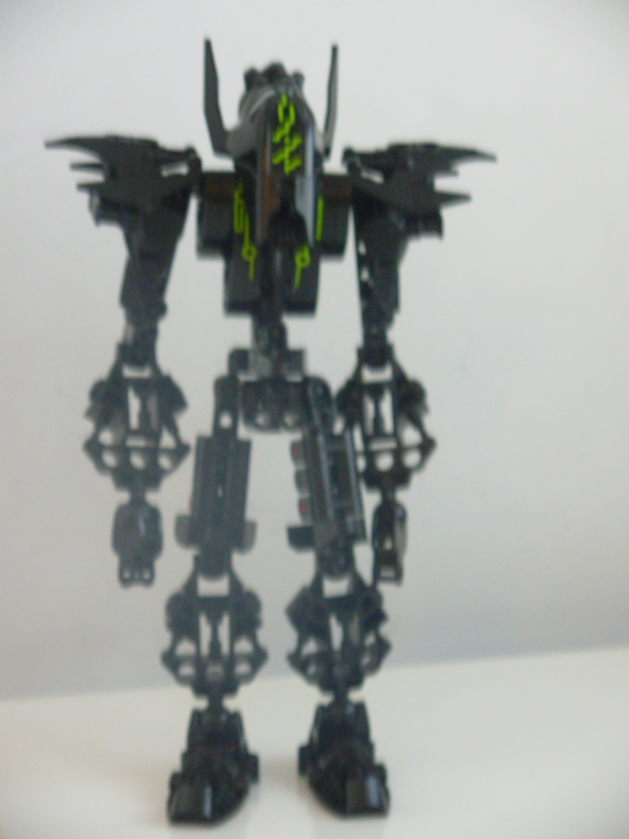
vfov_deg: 18.9
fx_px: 2520
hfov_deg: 14.2
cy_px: 420
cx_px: 314
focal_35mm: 104
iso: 159
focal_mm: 17.2
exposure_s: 1/5.3
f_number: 4
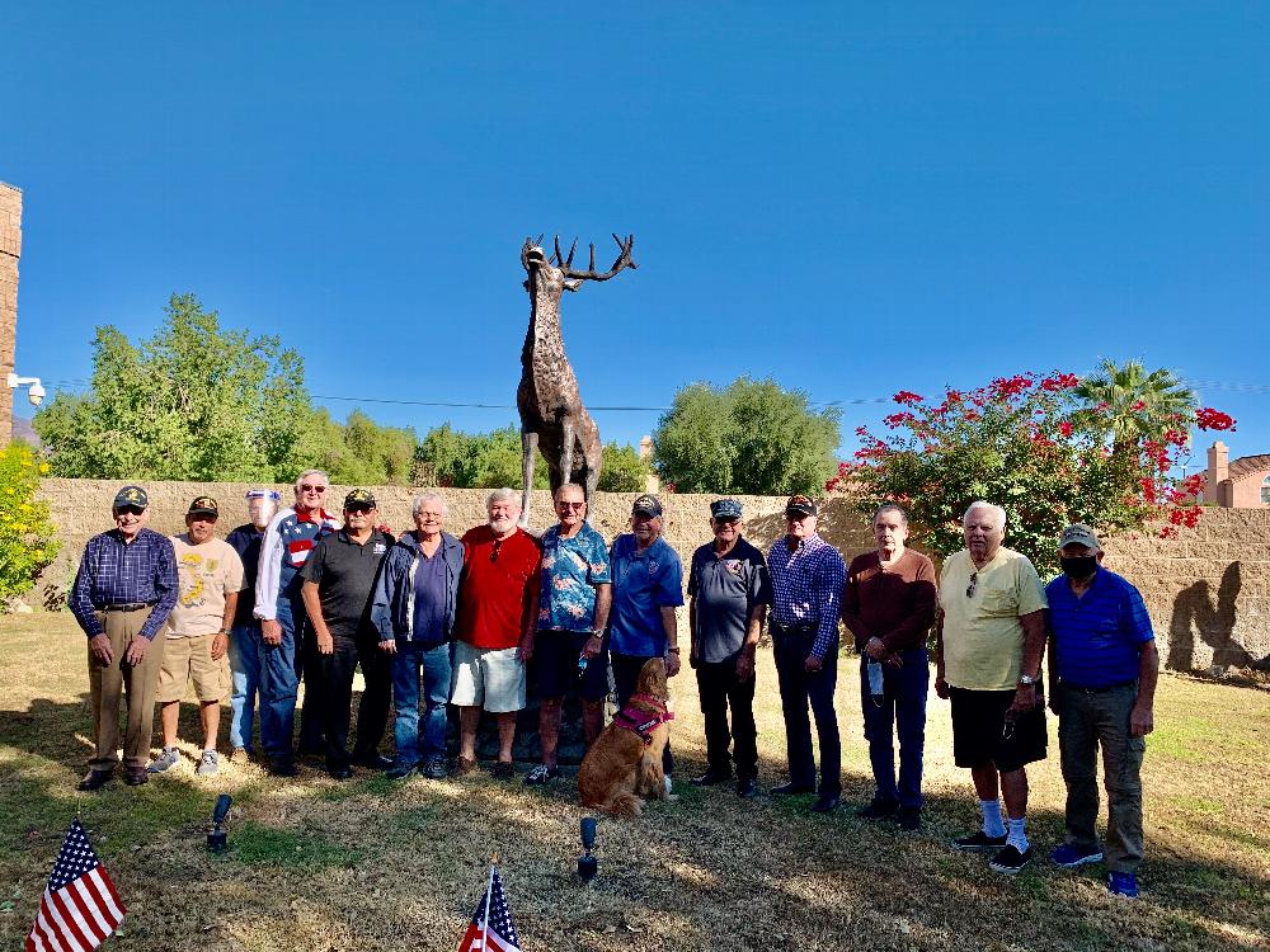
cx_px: 635
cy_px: 476
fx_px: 954
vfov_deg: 53.1
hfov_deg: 67.3
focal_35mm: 26
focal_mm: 4.25
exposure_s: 1/1779
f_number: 1.8
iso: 25
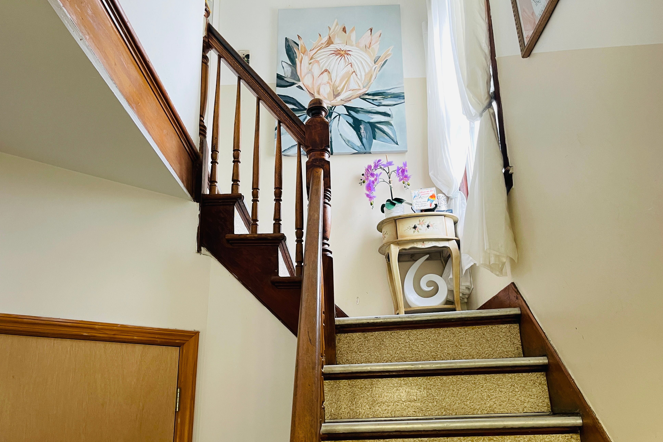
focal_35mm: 27
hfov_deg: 67.4
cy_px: 257
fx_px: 497
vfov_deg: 47.7
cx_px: 320
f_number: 1.6
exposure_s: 1/74
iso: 125
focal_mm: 5.1
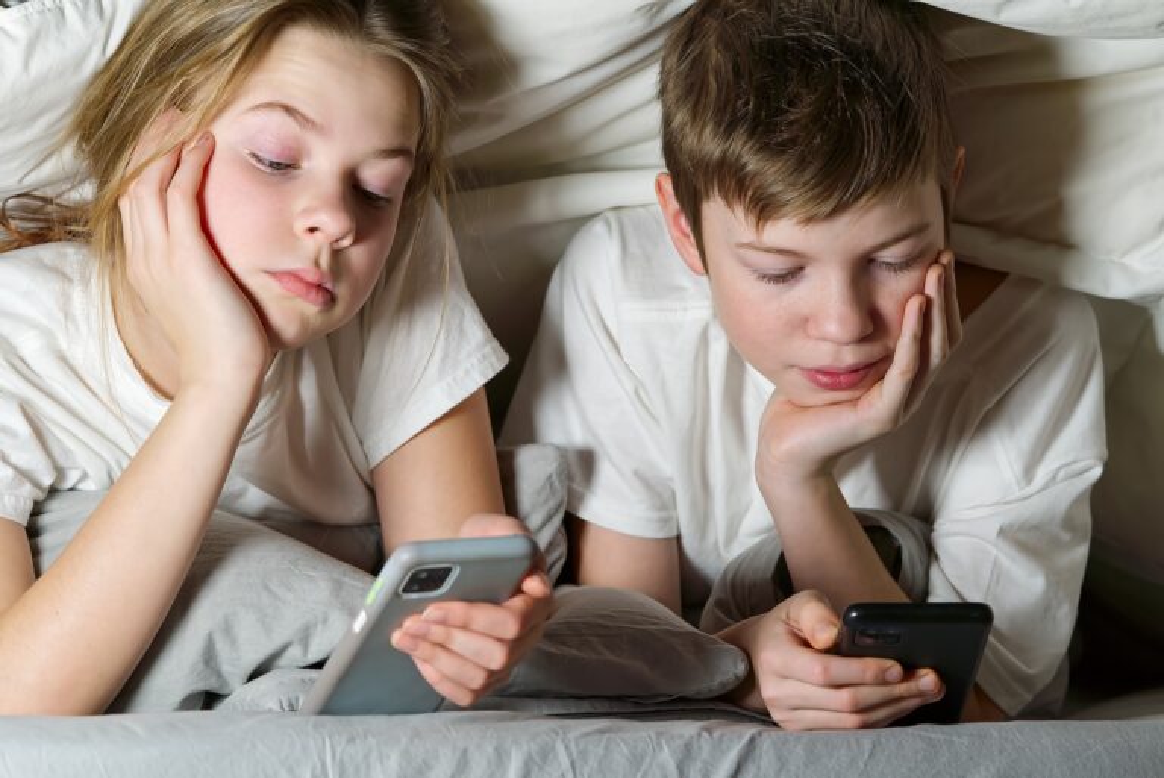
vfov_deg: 10.2
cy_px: 389
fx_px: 4367
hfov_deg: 15.2
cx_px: 582
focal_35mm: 135
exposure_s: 1/5
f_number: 4.5
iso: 160
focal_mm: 90
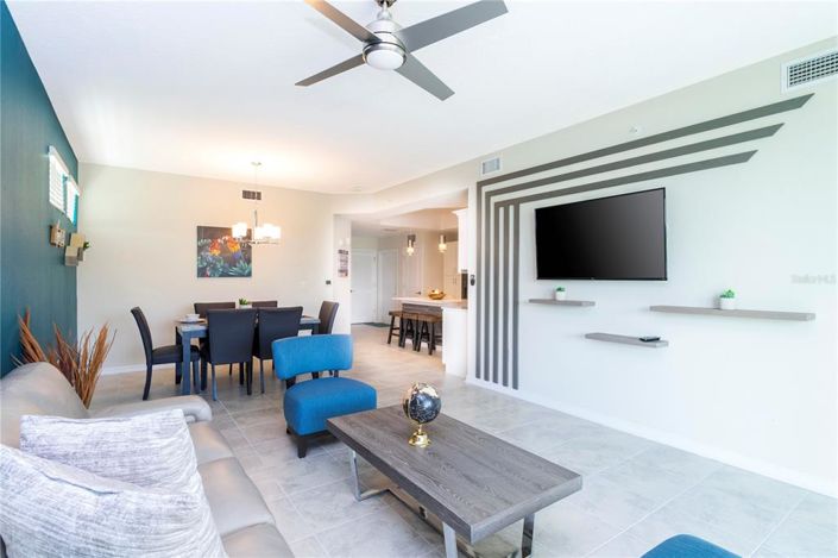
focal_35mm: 17
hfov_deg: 93.3
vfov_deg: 70.4
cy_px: 279
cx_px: 419
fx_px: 395
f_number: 10
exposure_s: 1/10
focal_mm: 17
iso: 1000
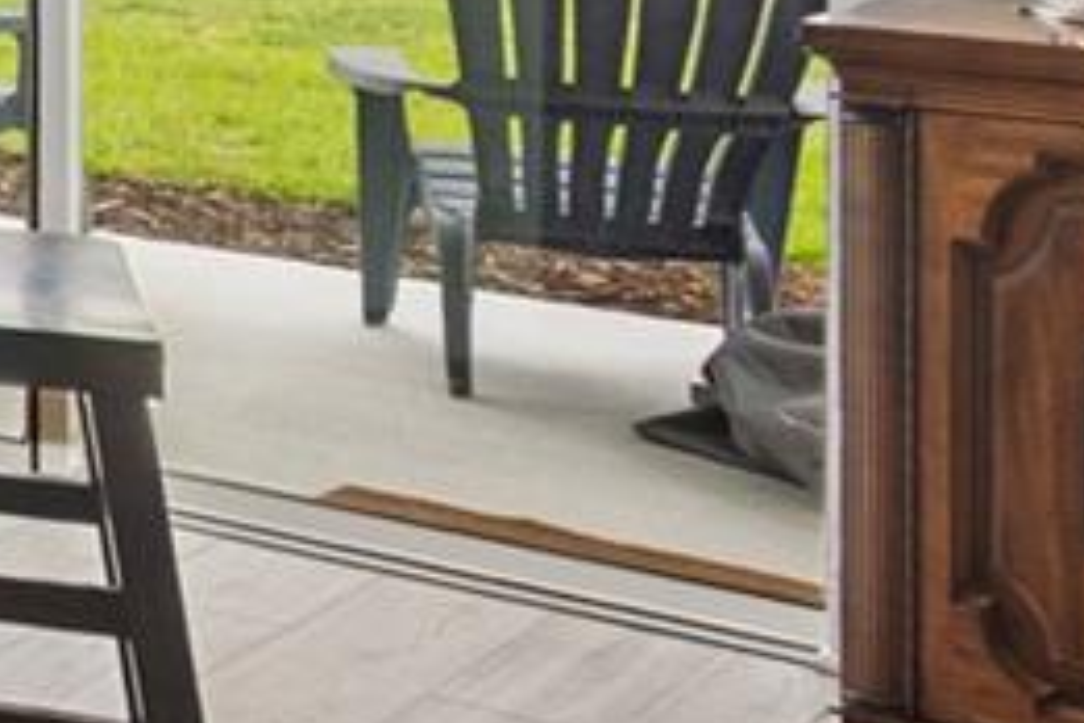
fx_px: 2770
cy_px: -332
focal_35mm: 92
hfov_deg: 13.9
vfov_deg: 14.0
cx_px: -1645
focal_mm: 10
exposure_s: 1/4
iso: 100
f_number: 7.1
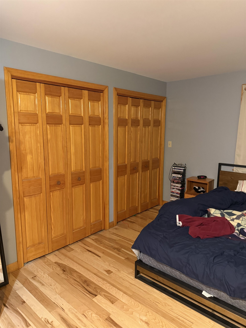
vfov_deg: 71.6
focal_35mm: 24
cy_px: 164
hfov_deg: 56.8
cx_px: 123
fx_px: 227
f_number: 1.78
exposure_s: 1/30
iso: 800
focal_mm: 6.76
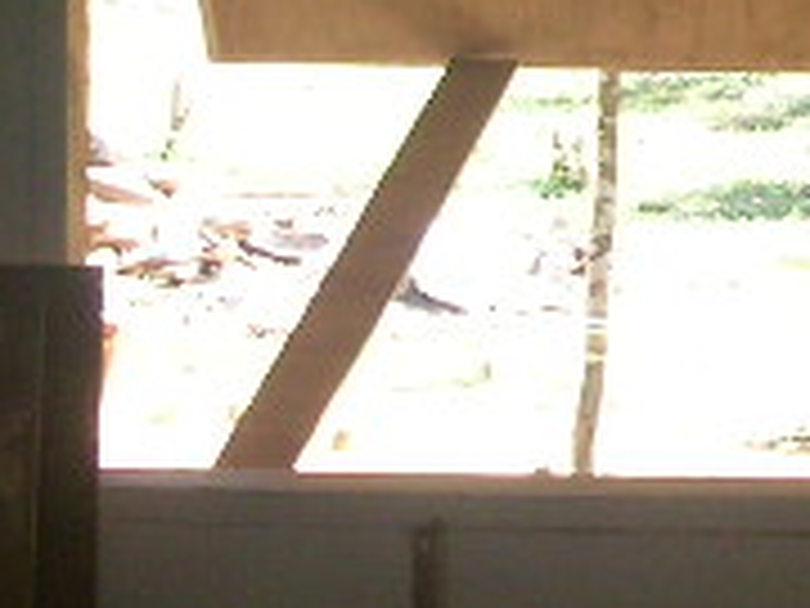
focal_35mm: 199
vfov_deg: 7.4
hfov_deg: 9.8
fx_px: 4657
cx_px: 896
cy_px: -162
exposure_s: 1/78
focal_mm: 5.8
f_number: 3
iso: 50
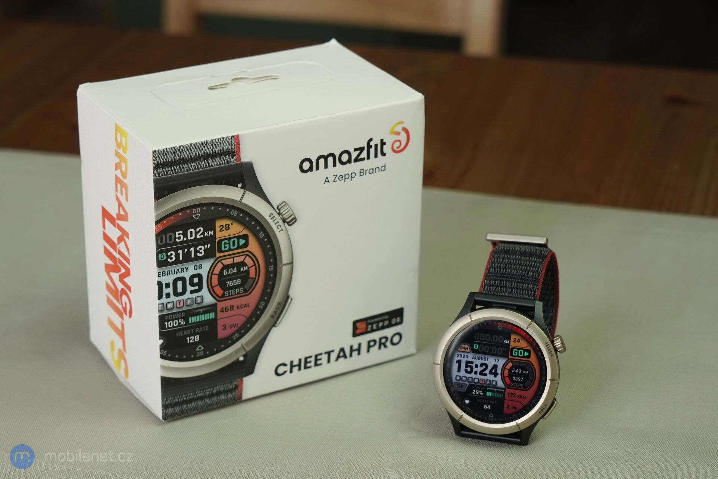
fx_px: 1316
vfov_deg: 20.6
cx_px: 359
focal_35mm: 66
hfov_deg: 30.5
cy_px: 240
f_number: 7.1
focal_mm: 66
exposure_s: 1/125
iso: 320
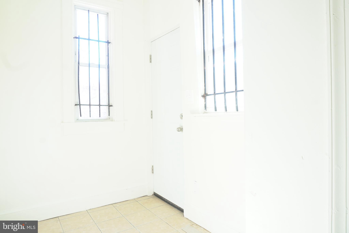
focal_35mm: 24
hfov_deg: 73.7
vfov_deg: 53.1
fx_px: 233
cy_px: 116
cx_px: 174
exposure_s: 1/8
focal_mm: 16
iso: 160
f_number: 9
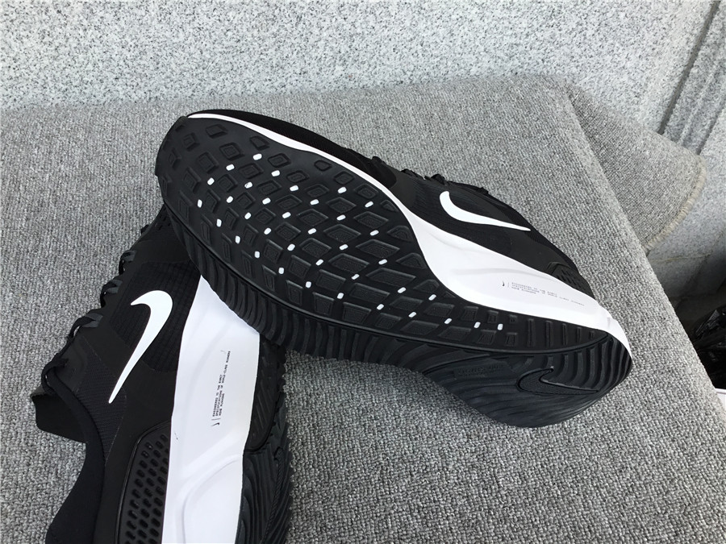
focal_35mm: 31
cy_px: 272
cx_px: 363
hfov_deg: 58.4
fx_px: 650
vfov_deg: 45.4
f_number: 2.4
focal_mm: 3.3
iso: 25
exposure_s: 1/399
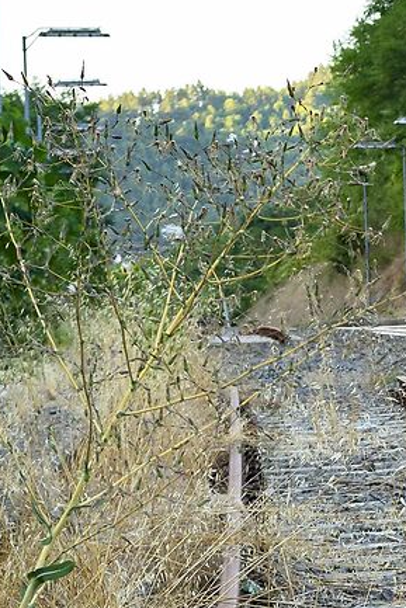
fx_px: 3279
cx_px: 820
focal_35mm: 194
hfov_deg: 6.8
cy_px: 837
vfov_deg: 10.3
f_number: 8
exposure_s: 1/80
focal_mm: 35
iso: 400
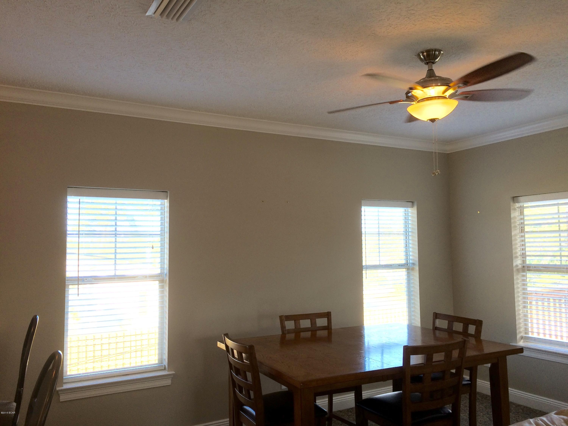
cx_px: 284
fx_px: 476
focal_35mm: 29
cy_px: 213
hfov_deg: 61.7
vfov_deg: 48.2
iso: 50
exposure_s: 1/120
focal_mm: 4.15
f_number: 2.2
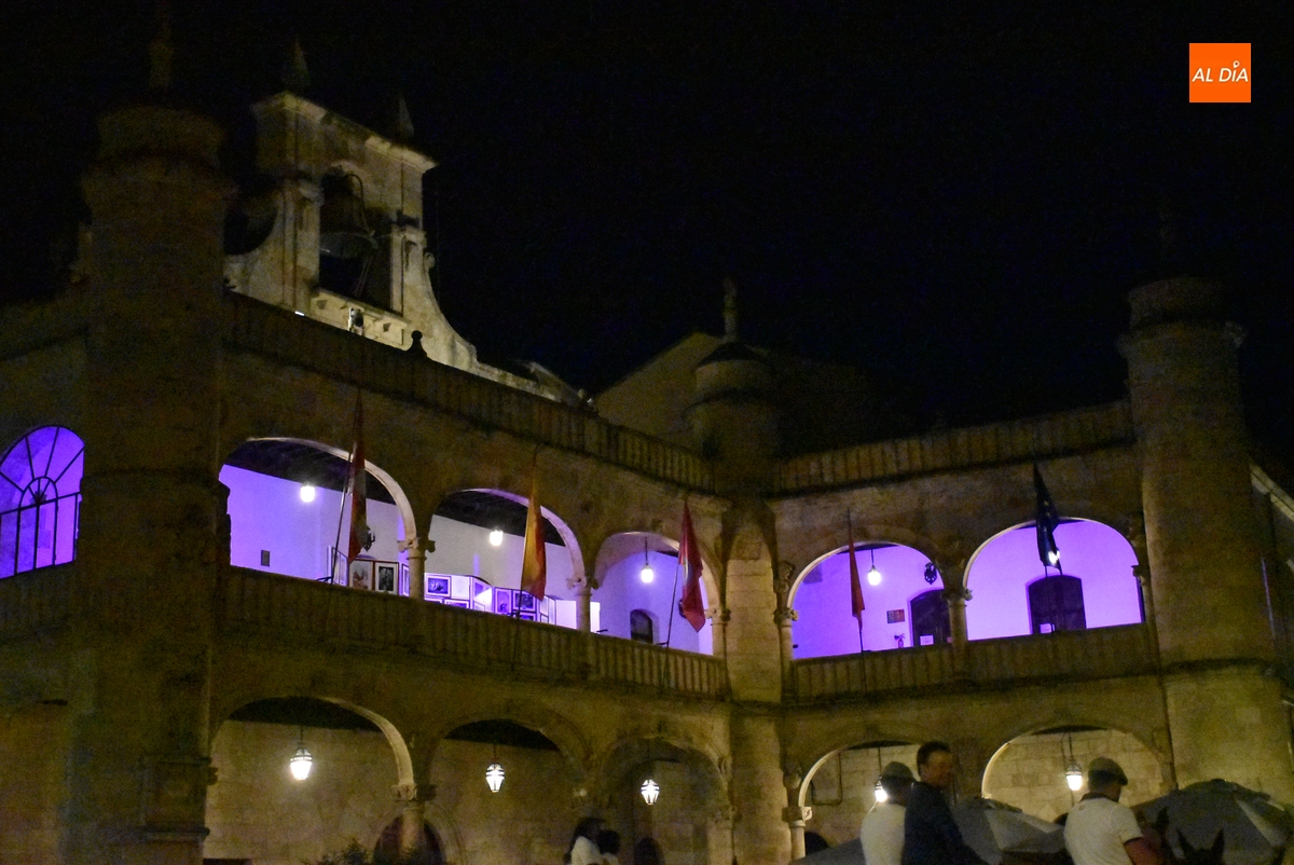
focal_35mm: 51
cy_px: 432
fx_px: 1834
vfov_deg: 26.5
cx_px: 647
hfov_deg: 38.9
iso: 25600
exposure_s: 1/400
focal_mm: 34
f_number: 4.2
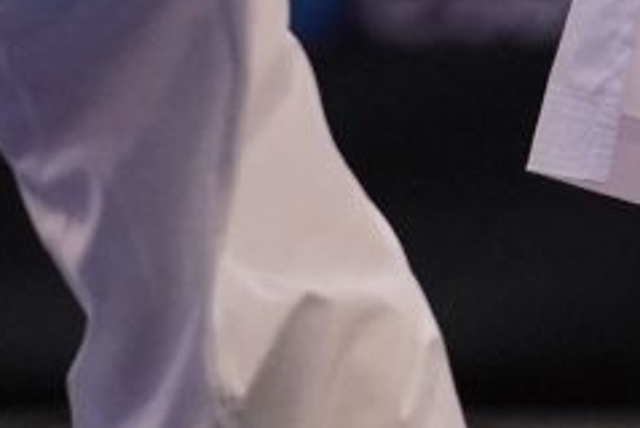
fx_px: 40173
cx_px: 1066
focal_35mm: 2257
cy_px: -1067
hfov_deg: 0.9
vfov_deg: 0.6
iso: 1600
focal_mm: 200
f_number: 2.8
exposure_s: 1/1000
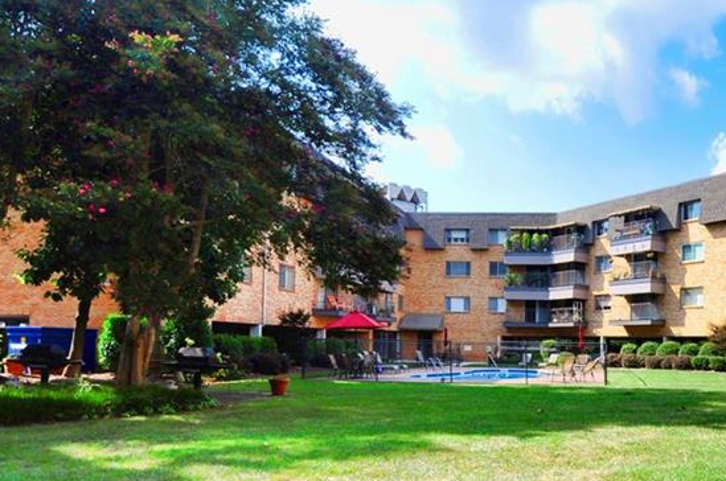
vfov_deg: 45.4
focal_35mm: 28
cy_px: 331
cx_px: 561
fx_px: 564
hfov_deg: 61.2
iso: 200
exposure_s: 1/200
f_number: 8
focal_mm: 10
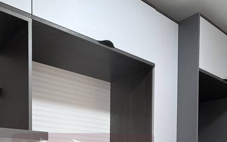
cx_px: 82
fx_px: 248
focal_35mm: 40
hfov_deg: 48.7
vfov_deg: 27.7
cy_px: 174
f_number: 2.2
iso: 250
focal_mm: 2.22
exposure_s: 1/120
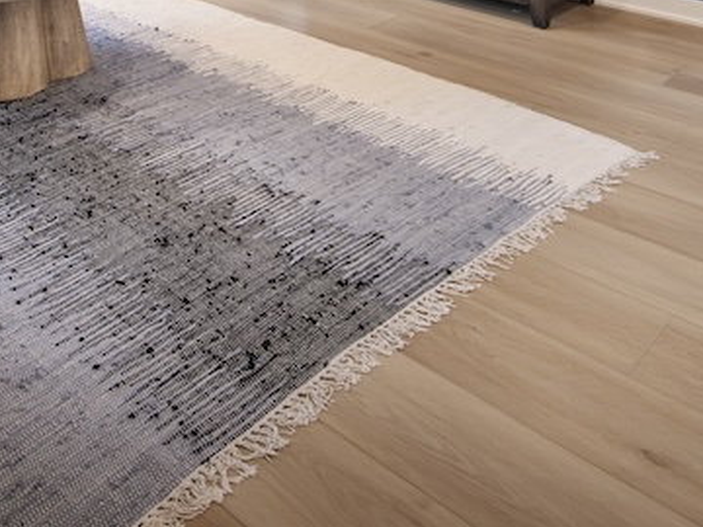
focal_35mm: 43
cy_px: -192
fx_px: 873
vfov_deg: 27.1
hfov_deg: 43.5
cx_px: 264
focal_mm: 14
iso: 100
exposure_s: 2
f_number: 11
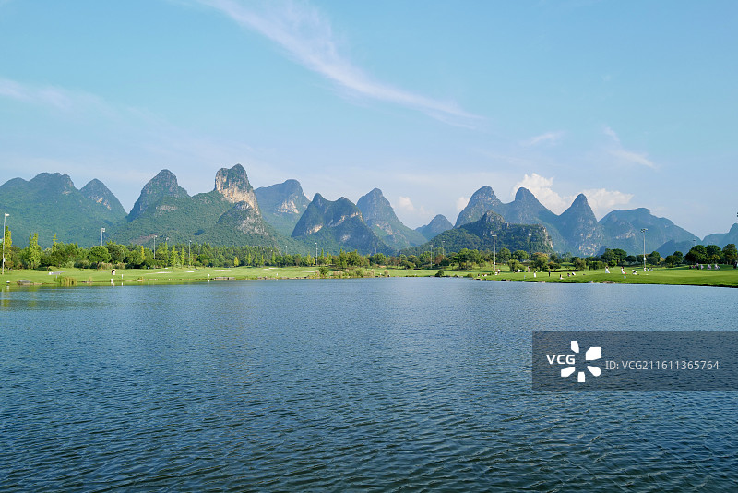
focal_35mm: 28
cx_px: 369
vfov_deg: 46.4
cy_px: 246
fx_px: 574
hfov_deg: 65.5
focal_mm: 28
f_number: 9
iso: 400
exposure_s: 1/500
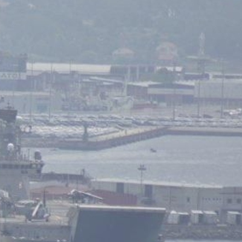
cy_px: 243
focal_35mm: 1386
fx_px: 10962
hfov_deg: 1.3
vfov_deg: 1.3
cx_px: -95
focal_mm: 300
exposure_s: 1/500
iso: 100
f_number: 6.3
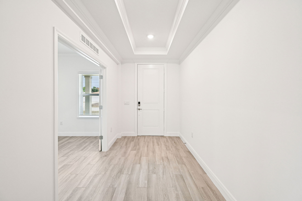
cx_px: 151
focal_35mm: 14
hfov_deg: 104.3
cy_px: 100
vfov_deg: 81.2
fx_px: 117
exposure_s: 1/100
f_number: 8
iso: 1000
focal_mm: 14
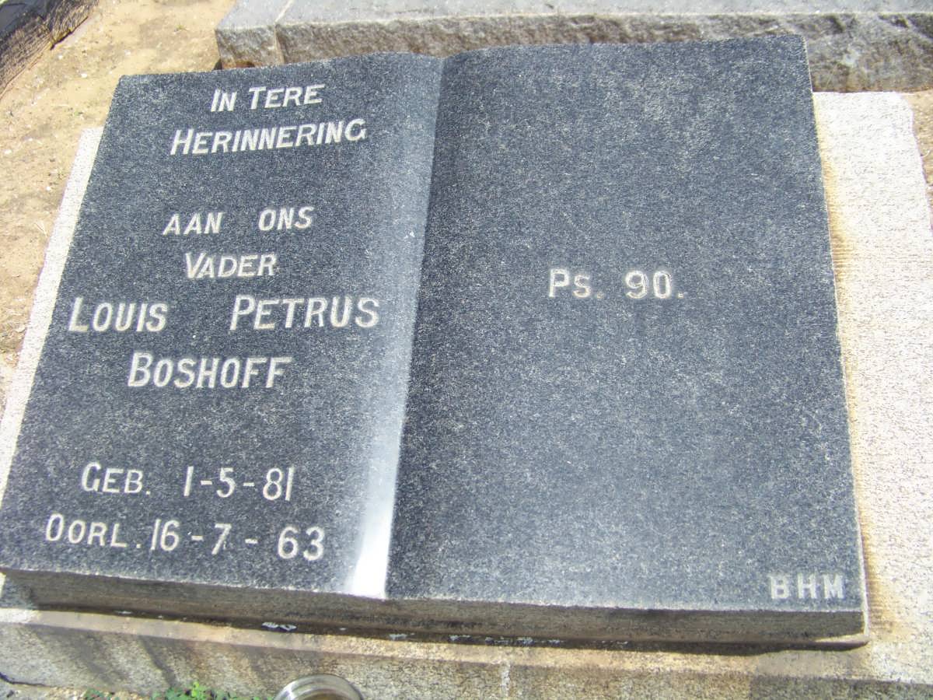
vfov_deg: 39.7
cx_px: 466
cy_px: 350
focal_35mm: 36
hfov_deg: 51.4
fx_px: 970
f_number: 2.8
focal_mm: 5.85
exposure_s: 1/500
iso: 64
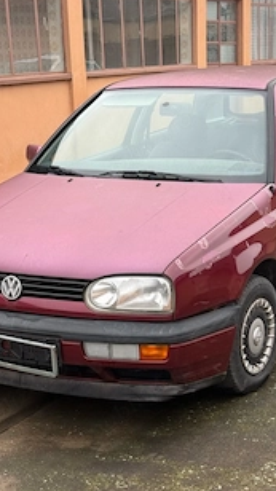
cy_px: 295
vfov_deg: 30.9
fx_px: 886
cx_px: 172
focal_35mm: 68
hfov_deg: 17.7
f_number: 1.78
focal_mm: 6.76
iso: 64
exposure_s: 1/357
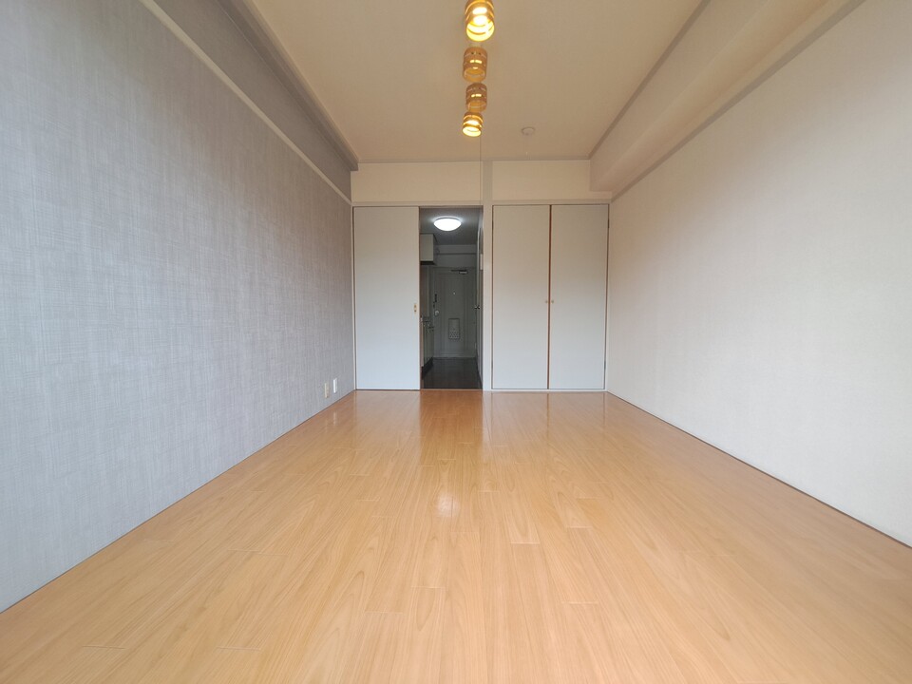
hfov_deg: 106.2
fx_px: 343
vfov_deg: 89.9
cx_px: 456
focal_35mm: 13
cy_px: 342
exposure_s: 1/50
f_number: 2.2
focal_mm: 1.74
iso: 50
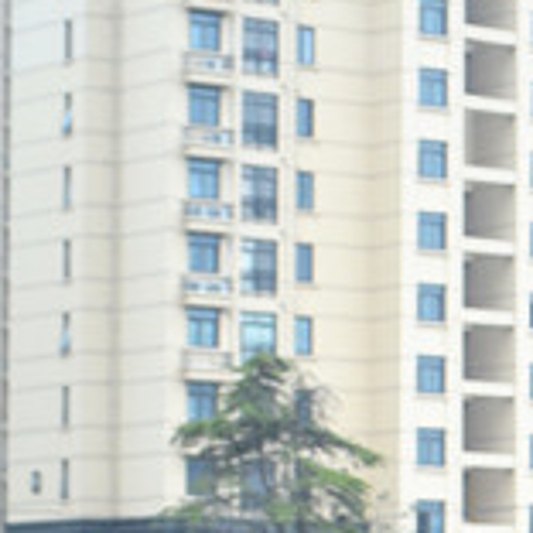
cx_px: 909
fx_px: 3937
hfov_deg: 7.5
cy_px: 521
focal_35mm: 226
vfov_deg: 7.7
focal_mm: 46
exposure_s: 1/100
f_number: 5.3
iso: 400
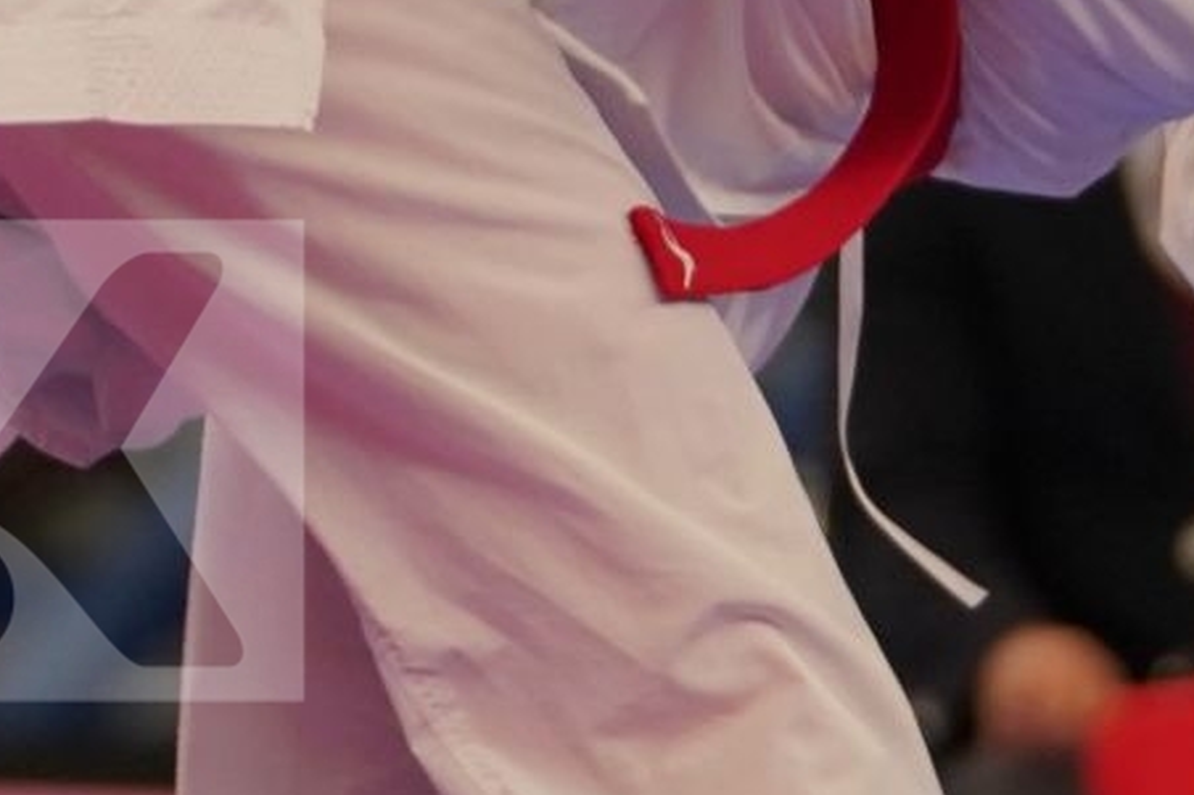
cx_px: 58
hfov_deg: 2.3
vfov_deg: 1.5
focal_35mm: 896
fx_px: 29705
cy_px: -478
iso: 1600
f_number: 2.8
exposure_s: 1/1000
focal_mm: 150
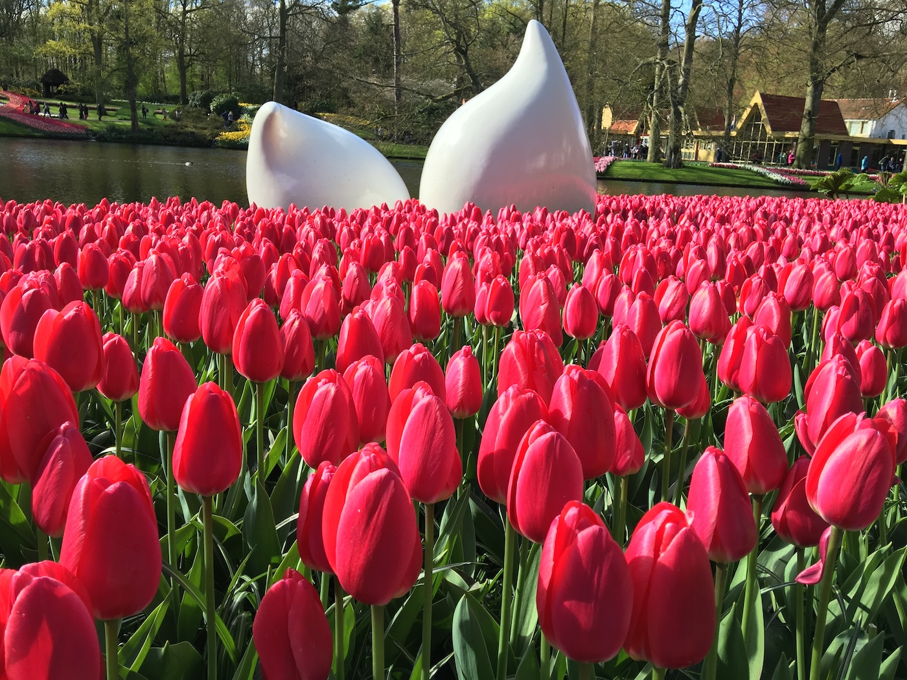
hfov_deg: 61.7
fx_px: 760
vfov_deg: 48.2
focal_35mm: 29
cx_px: 454
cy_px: 340
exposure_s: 1/430
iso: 25
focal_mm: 4.15
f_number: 2.2
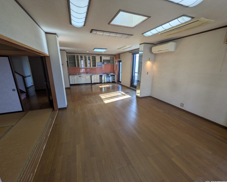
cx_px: 116
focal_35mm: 15
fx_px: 101
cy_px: 93
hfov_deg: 96.8
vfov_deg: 84.1
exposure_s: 1/153
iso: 46
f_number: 2.2
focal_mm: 1.83
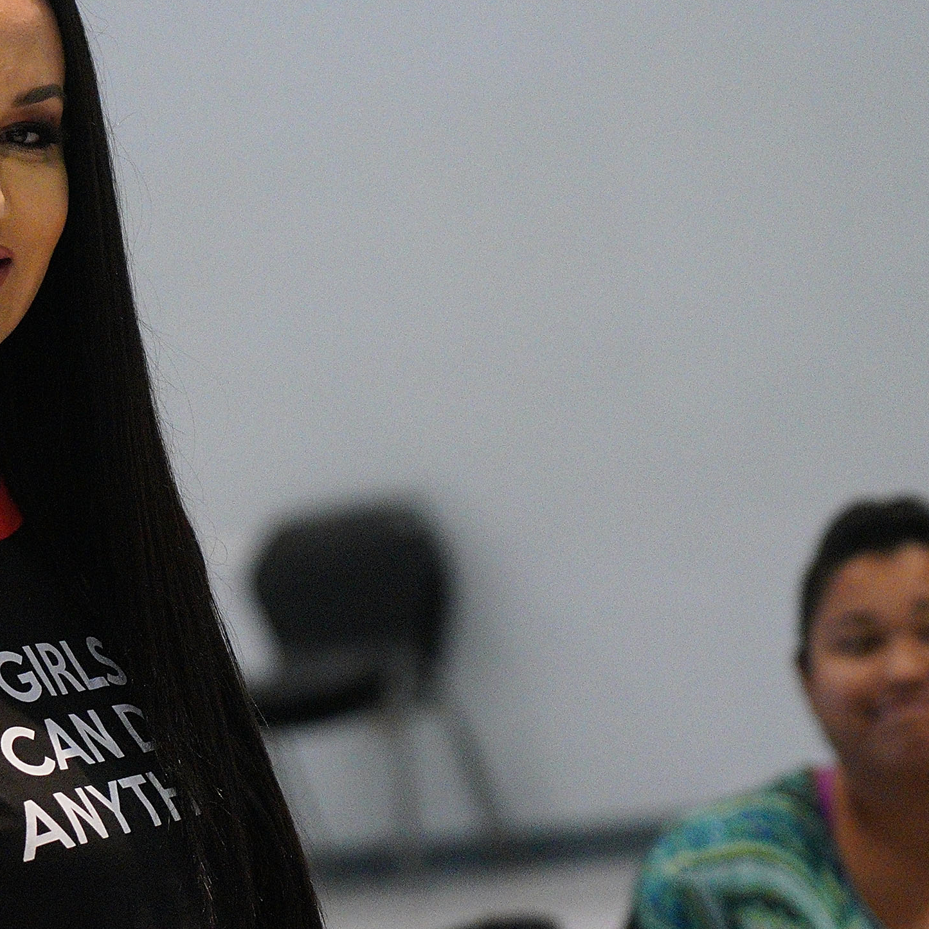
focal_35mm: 277
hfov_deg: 6.3
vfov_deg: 6.3
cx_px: 180
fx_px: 8411
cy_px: 448
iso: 5000
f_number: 4
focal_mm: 105
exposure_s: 1/160
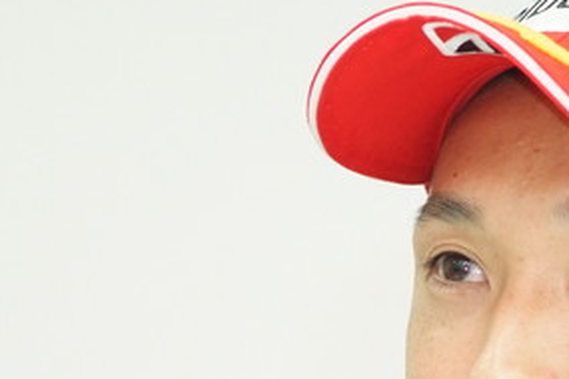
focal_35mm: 681
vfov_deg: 2.0
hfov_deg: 3.0
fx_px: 10763
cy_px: 453
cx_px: 453
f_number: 2.8
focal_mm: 180
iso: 800
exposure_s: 1/125
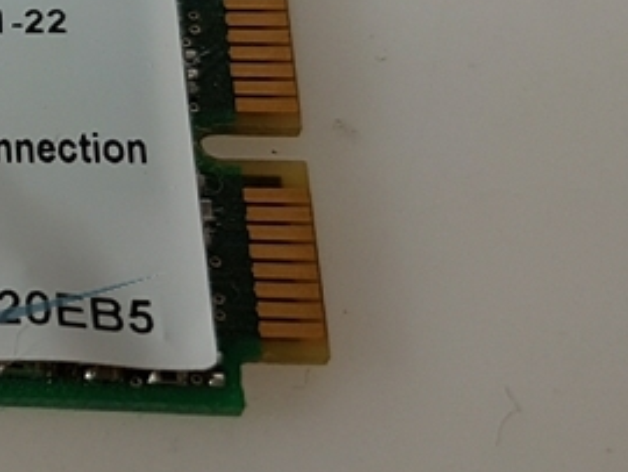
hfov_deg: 18.1
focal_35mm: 97
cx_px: -302
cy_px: 74
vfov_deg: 15.1
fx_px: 1761
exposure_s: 1/50
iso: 40
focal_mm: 4.2
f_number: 1.7
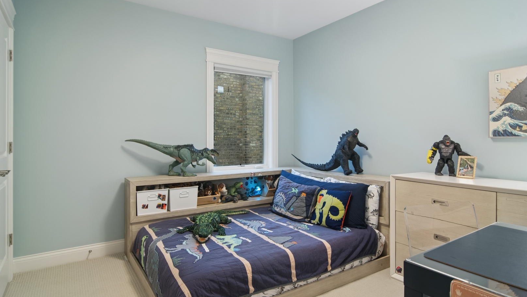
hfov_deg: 89.6
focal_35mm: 19
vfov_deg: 58.3
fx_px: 265
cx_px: 264
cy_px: 139
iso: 200
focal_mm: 12
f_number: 8
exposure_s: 1/3
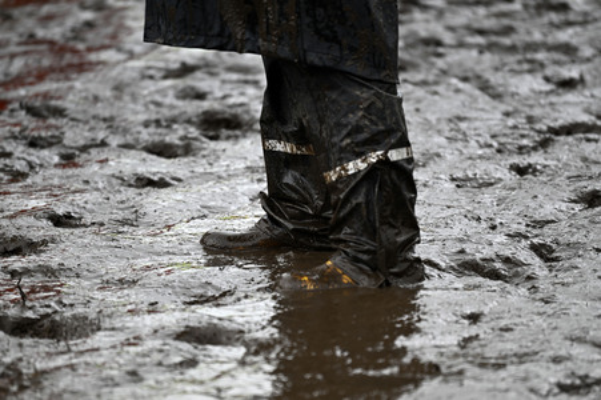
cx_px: 300
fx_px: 3336
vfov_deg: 6.9
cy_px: 200
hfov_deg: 10.3
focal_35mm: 200
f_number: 2.8
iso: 125
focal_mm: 200
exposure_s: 1/320
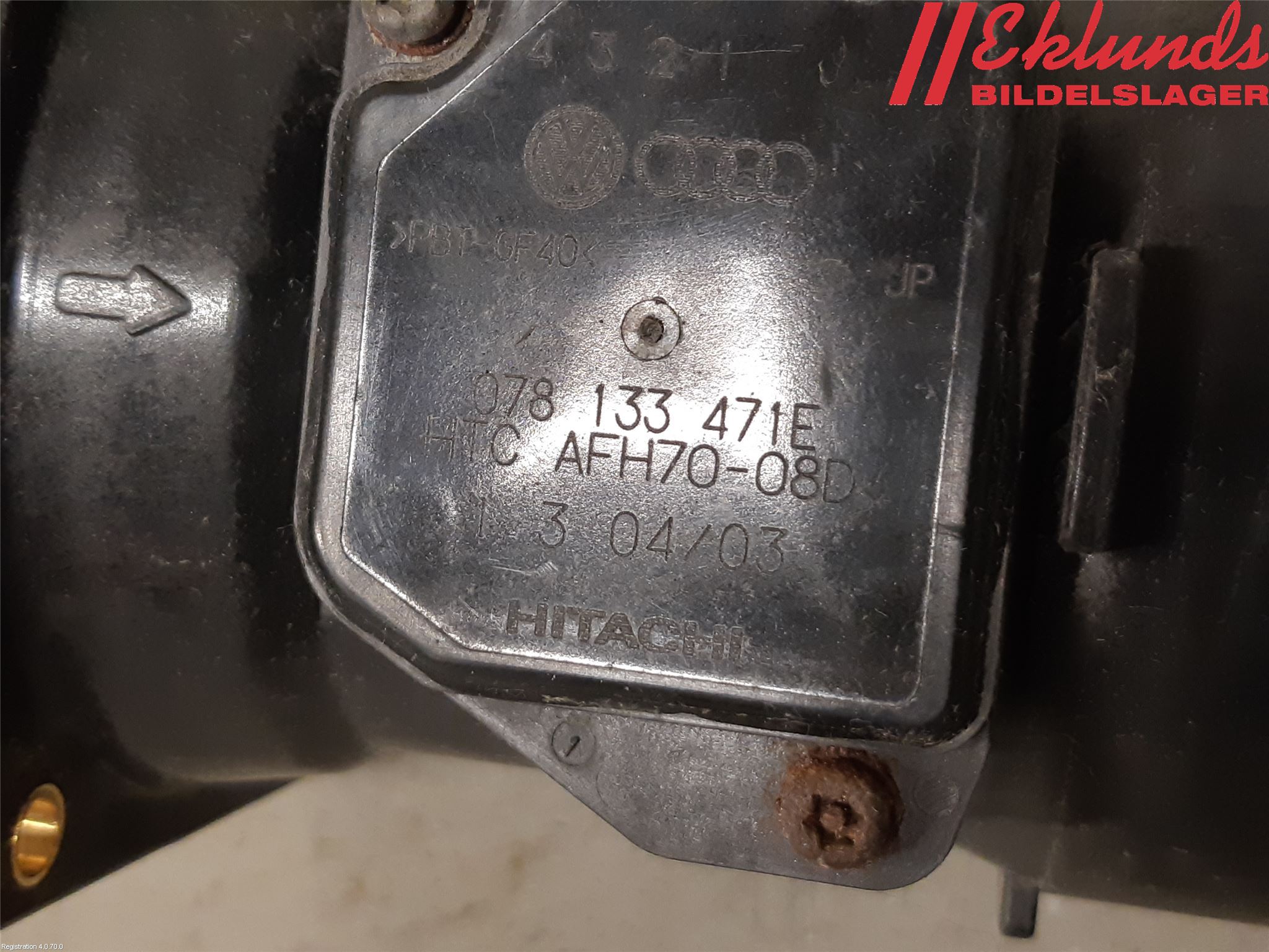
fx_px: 953
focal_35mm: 26
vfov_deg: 53.1
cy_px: 476
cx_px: 634
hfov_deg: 67.3
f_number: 1.7
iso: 200
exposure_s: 1/50
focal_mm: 3.93
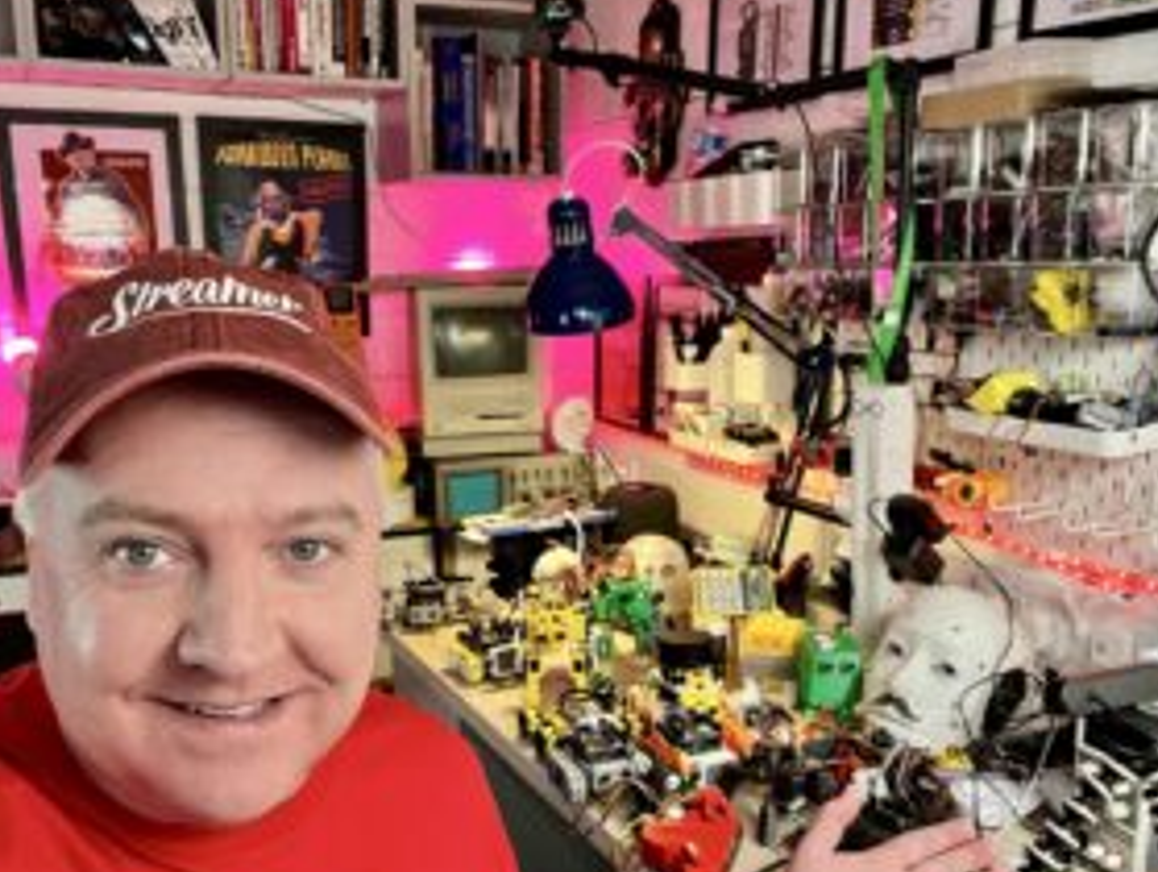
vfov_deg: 40.6
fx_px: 1172
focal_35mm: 35
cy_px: 534
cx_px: 546
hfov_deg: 52.5
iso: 160
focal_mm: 2.71
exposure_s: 1/60
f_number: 2.2
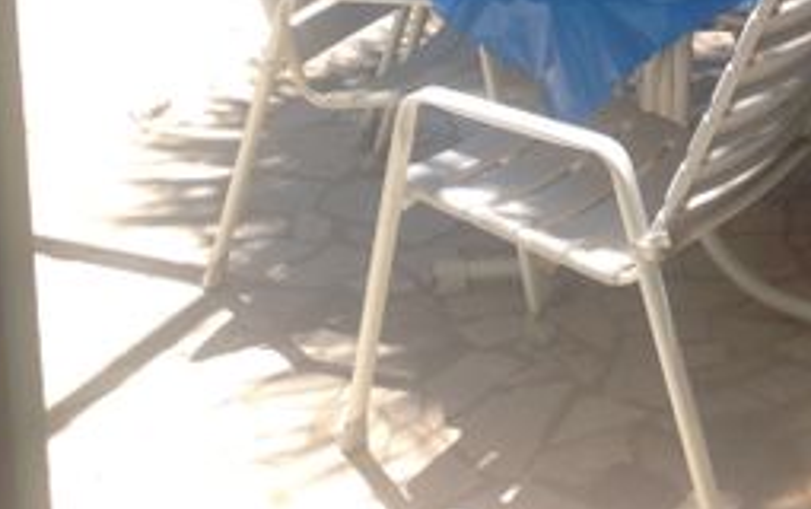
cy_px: -172
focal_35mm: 87
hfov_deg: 22.4
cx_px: 903
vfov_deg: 14.4
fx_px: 1925
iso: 50
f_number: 2.4
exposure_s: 1/756
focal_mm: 4.28
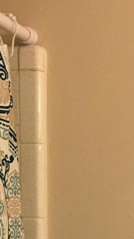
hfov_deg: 9.4
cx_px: 117
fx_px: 808
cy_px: 371
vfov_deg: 15.3
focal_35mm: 128
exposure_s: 1/15
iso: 50
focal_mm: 4.15
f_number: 2.2
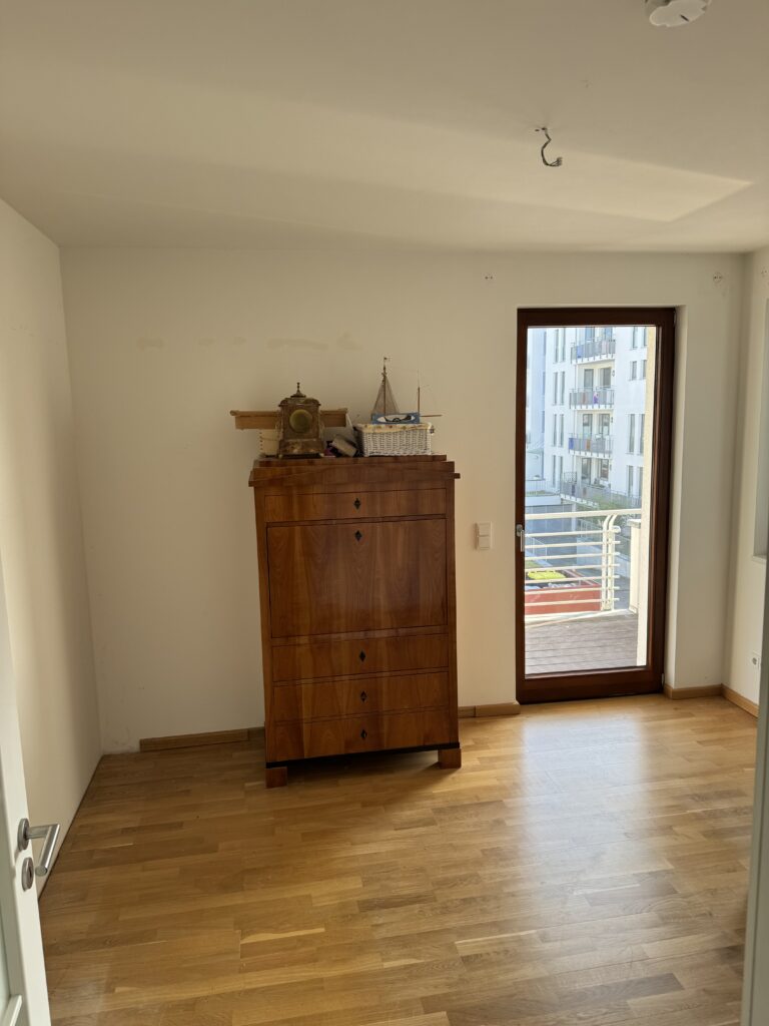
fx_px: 711
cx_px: 384
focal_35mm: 24
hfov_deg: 56.8
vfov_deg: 71.6
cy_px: 513
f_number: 1.78
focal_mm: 6.76
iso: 80
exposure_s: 1/171
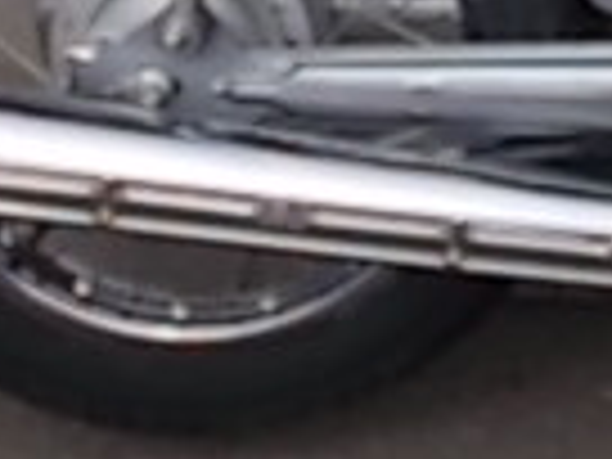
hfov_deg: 10.3
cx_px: 1008
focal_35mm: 183
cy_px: -544
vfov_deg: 7.7
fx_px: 3235
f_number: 9.8
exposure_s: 1/80
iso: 80
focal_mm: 6.9
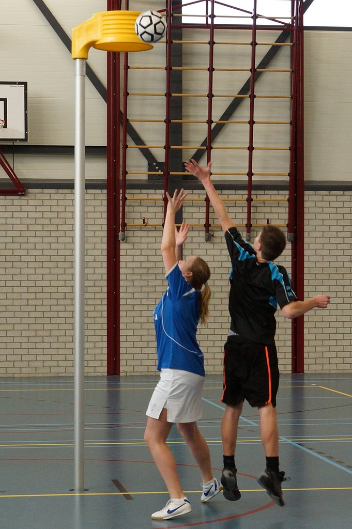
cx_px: 176
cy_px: 264
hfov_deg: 29.8
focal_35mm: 45
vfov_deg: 43.6
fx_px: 661
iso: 800
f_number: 4
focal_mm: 30
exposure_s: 1/250
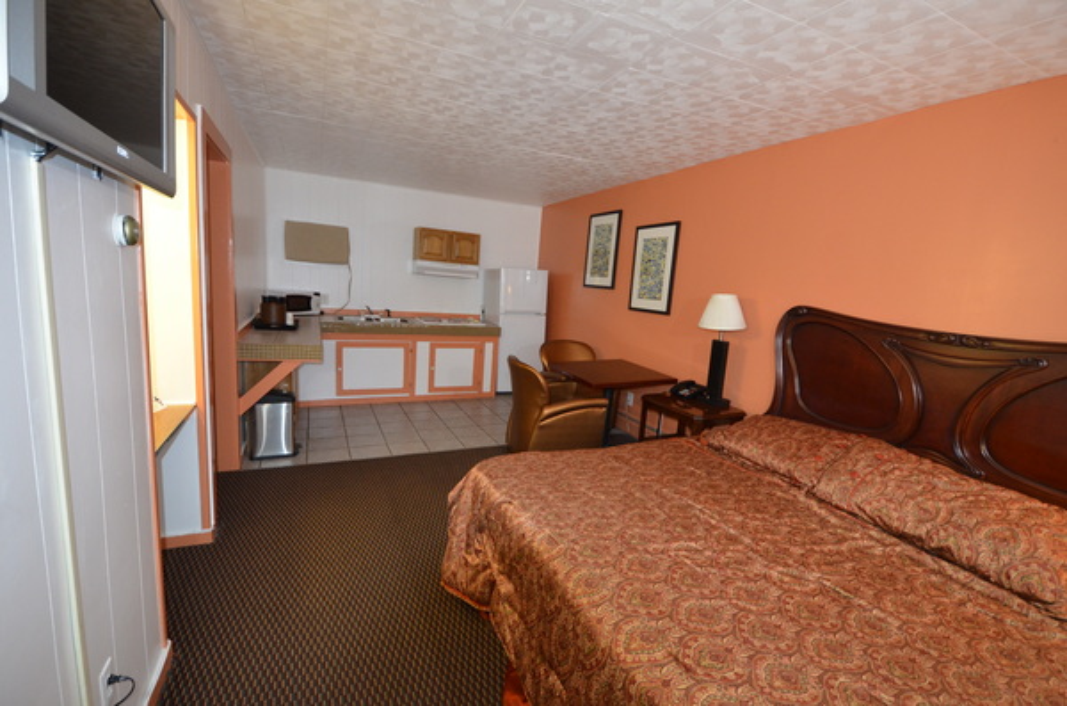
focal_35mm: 15
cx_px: 534
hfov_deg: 100.5
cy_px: 353
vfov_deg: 77.0
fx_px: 444
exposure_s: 1/60
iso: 1250
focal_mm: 10
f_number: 3.5
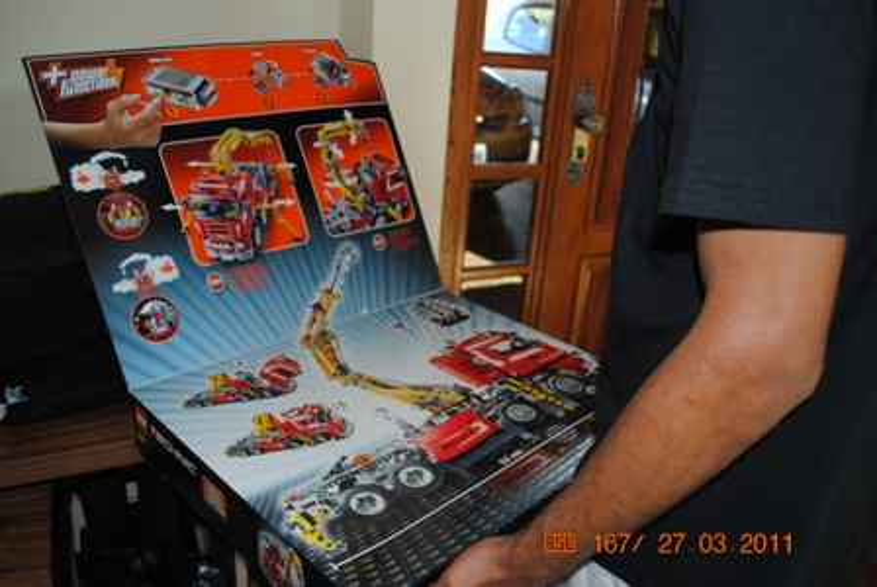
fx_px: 732
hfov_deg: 61.9
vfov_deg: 43.7
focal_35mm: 30
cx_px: 438
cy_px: 294
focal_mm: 20
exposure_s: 1/60
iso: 200
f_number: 3.8
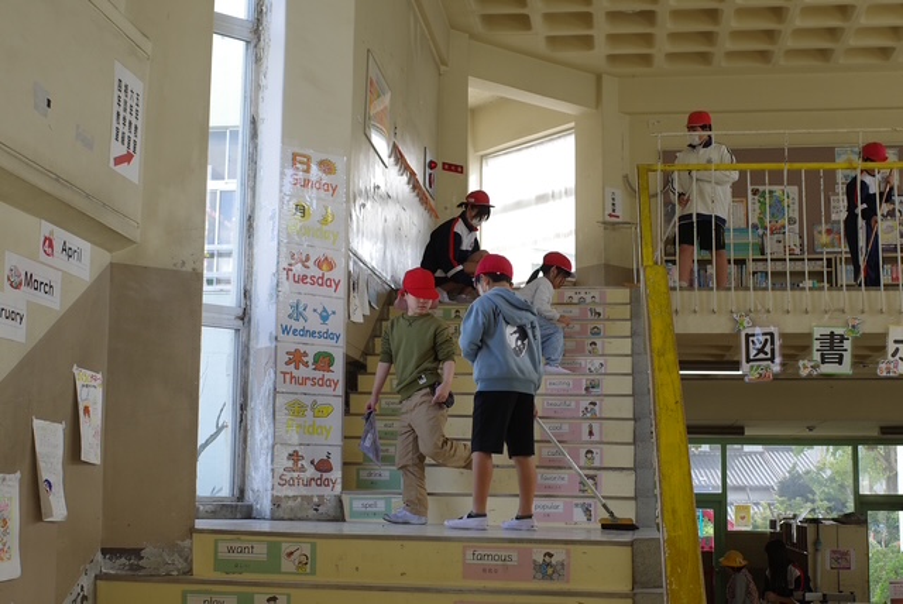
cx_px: 452
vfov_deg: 27.0
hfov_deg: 39.6
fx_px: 1255
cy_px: 302
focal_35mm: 50
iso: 100
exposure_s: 1/160
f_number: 3.2
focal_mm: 18.3
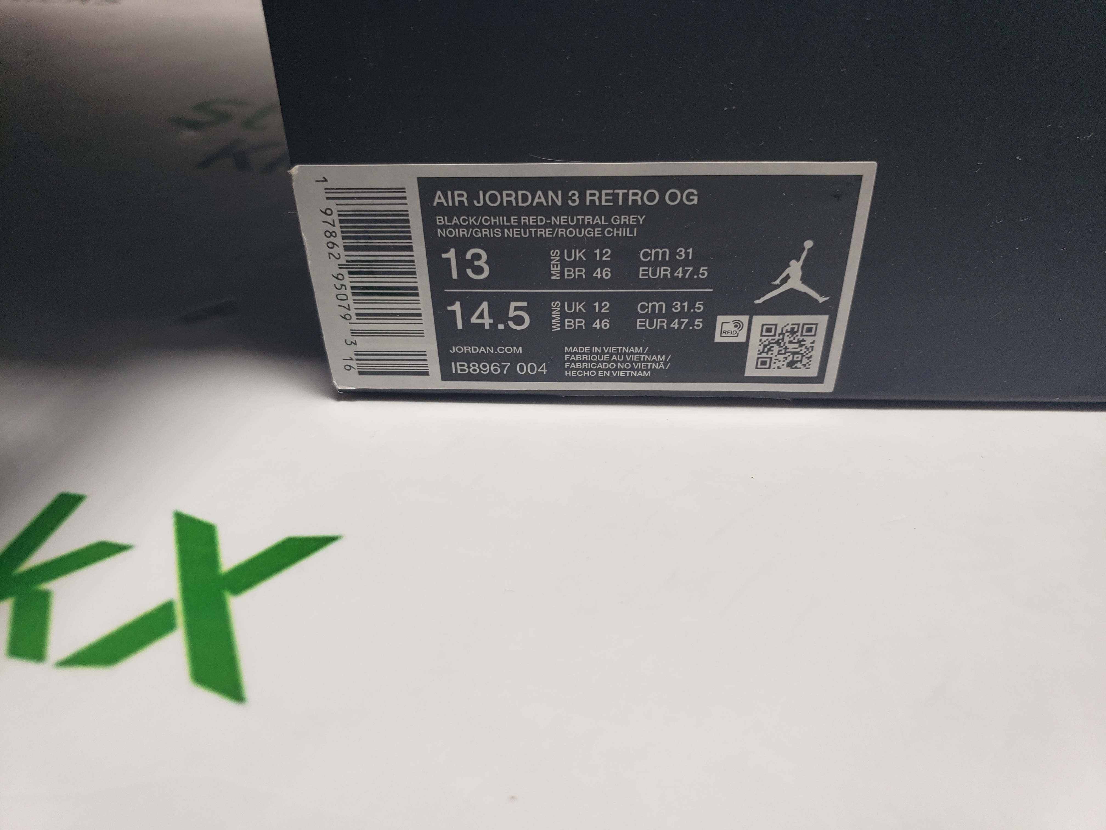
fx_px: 831
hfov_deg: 67.3
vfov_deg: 53.1
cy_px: 415
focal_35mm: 26
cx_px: 553
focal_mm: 4.3
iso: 50
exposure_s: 1/342
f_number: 1.5
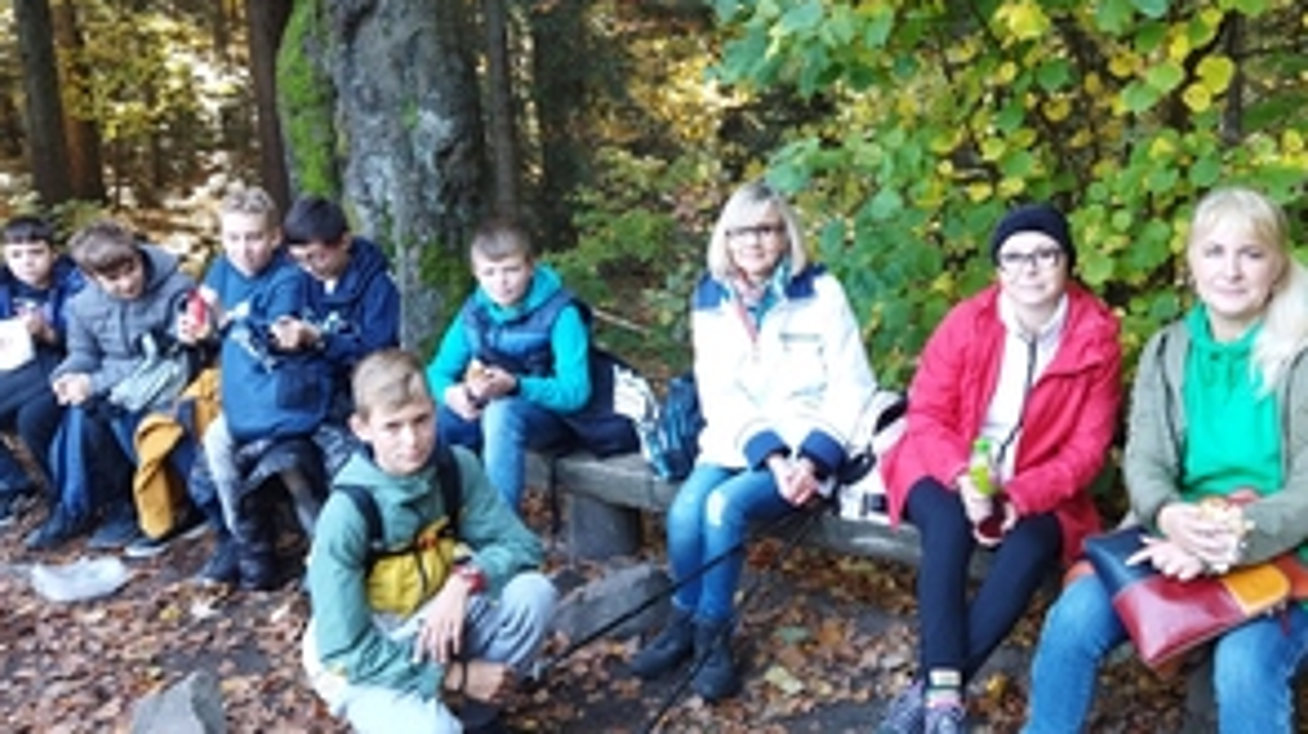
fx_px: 1387
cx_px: 774
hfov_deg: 50.2
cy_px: 298
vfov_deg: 29.6
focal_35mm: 40
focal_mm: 4.71
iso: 139
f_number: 1.79
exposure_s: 1/50
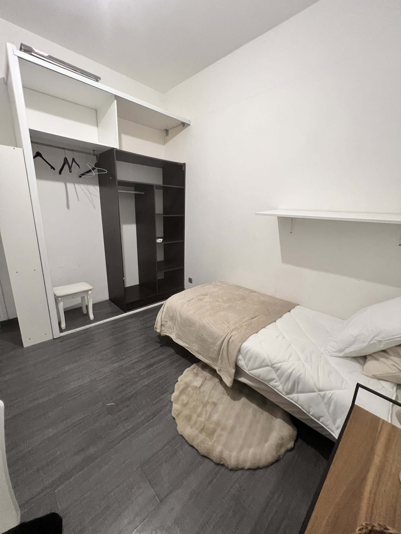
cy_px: 267
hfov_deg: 89.9
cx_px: 200
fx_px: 201
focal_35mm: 13
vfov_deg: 106.2
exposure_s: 1/50
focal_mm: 1.57
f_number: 1.8
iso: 400
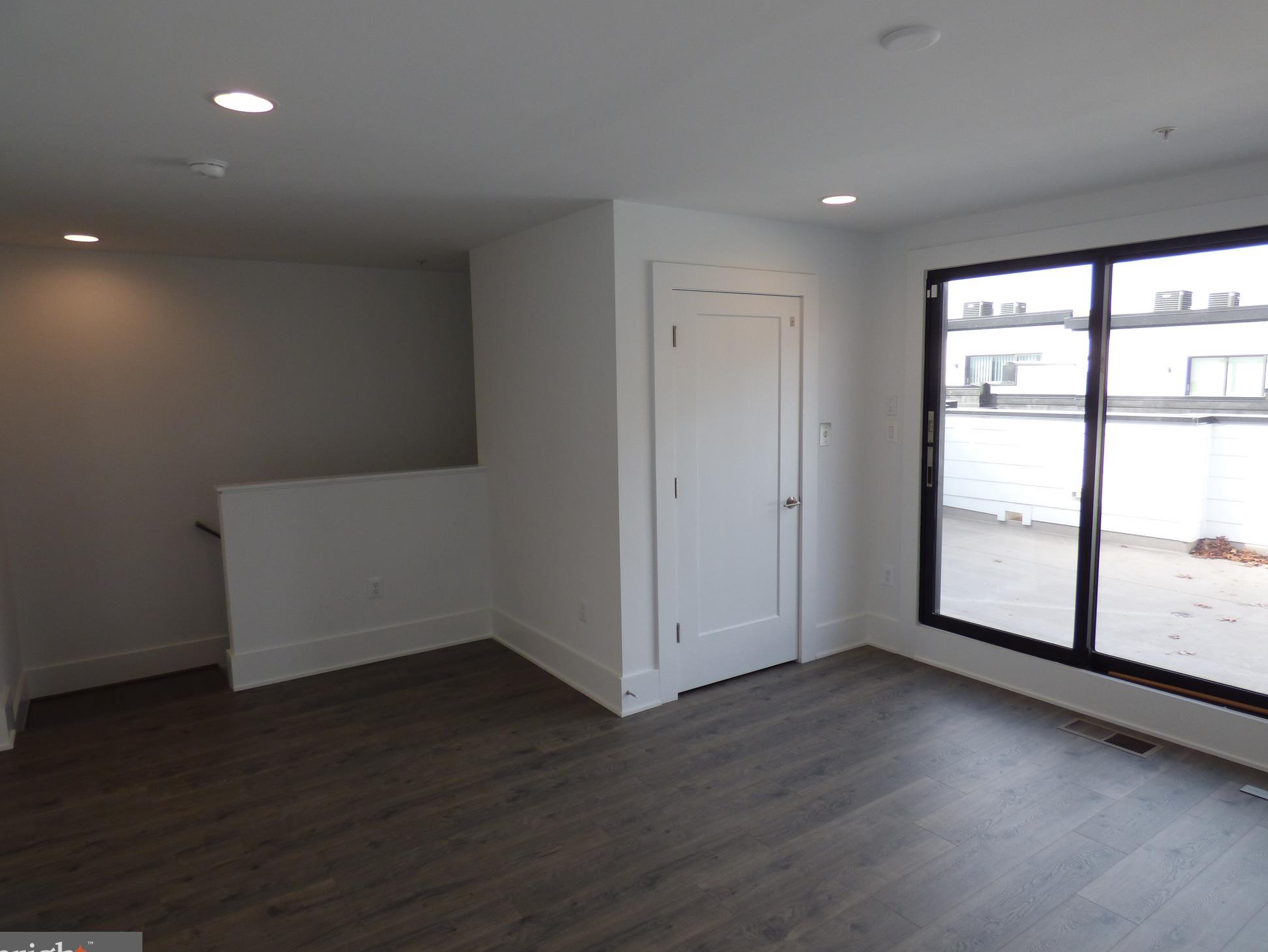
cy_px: 485
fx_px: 769
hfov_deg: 79.0
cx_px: 646
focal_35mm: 21
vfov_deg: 63.4
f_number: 2.8
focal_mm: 3.58
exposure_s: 1/125
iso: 100
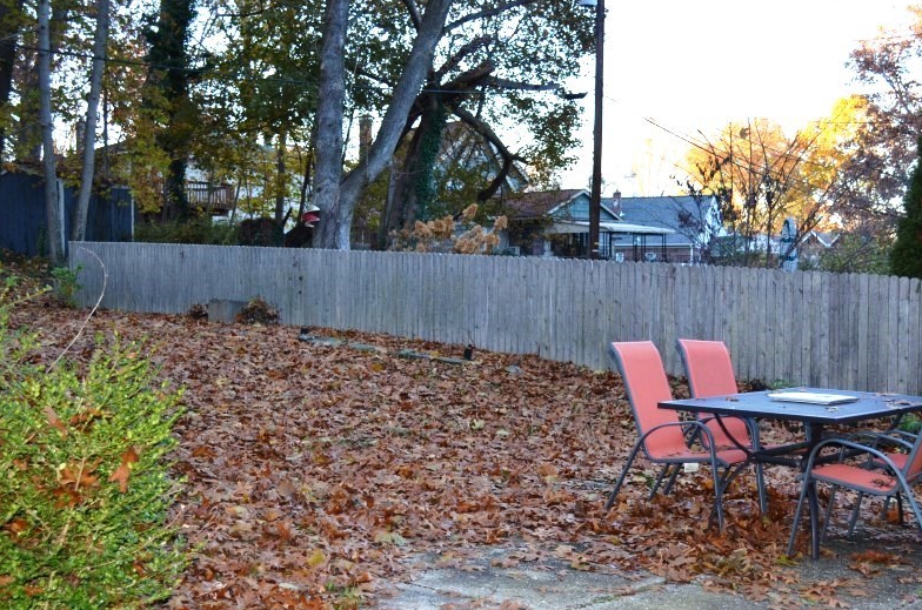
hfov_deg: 41.9
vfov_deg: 28.5
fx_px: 1201
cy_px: 346
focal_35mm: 47
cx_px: 537
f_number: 4
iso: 250
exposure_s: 1/125
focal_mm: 24
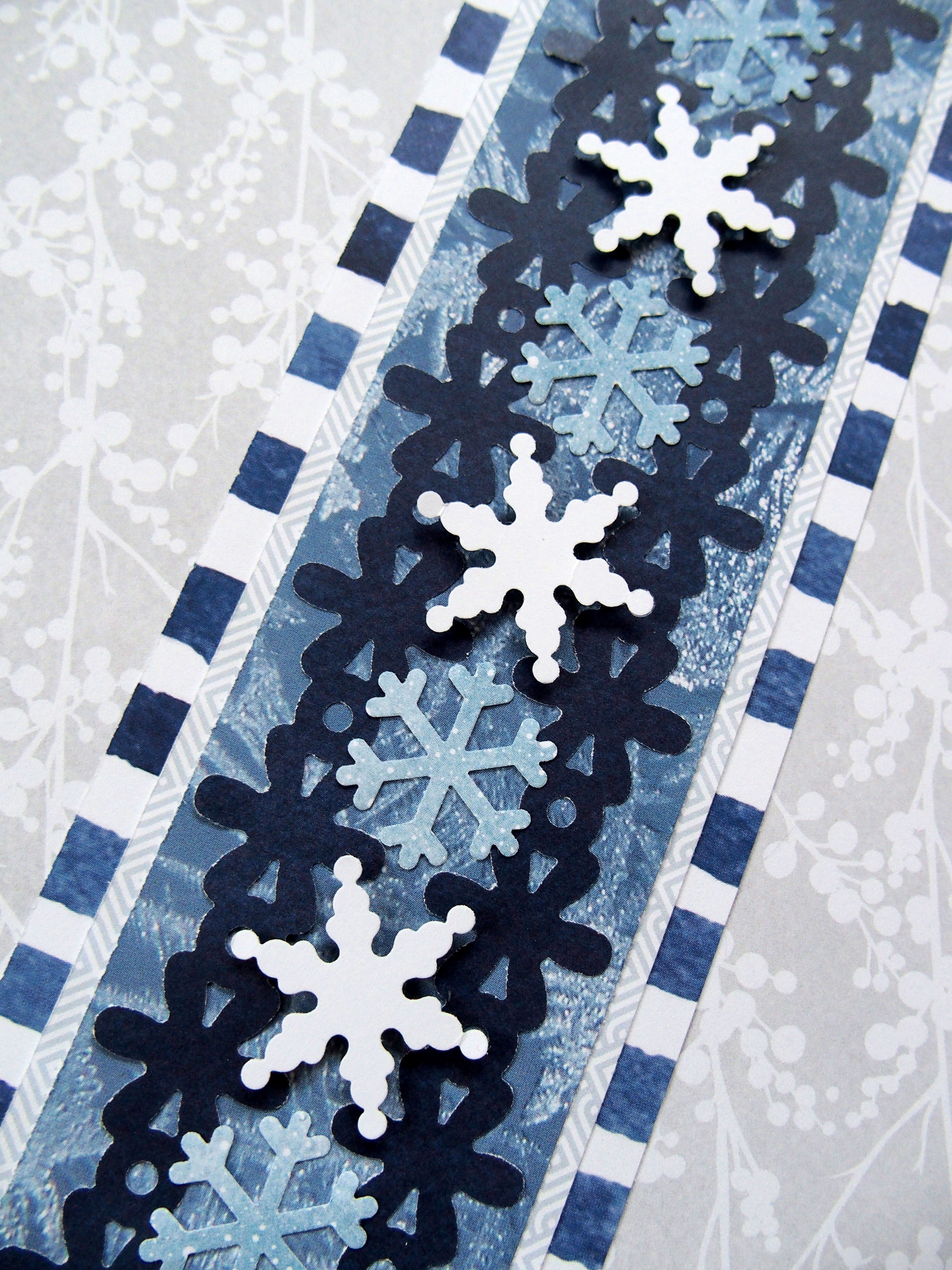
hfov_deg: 49.7
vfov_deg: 63.4
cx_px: 476
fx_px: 1027
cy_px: 635
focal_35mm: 28
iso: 200
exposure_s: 1/40
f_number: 2.8
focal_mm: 6
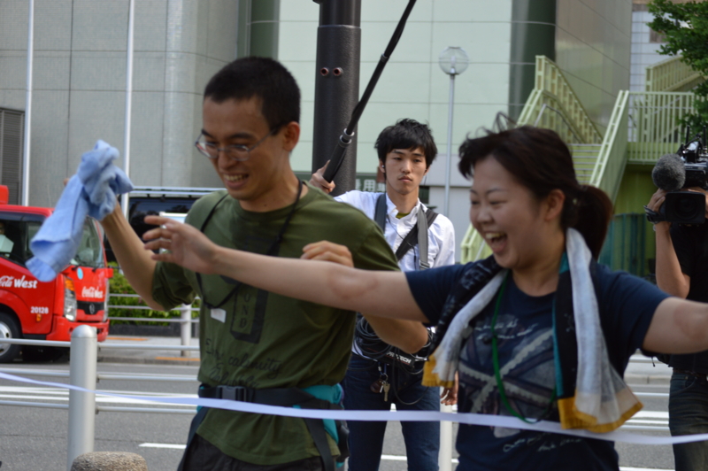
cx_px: 354
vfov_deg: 14.0
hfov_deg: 20.9
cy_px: 236
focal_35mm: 98
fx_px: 1916
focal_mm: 65
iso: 400
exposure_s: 1/500
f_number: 5.6
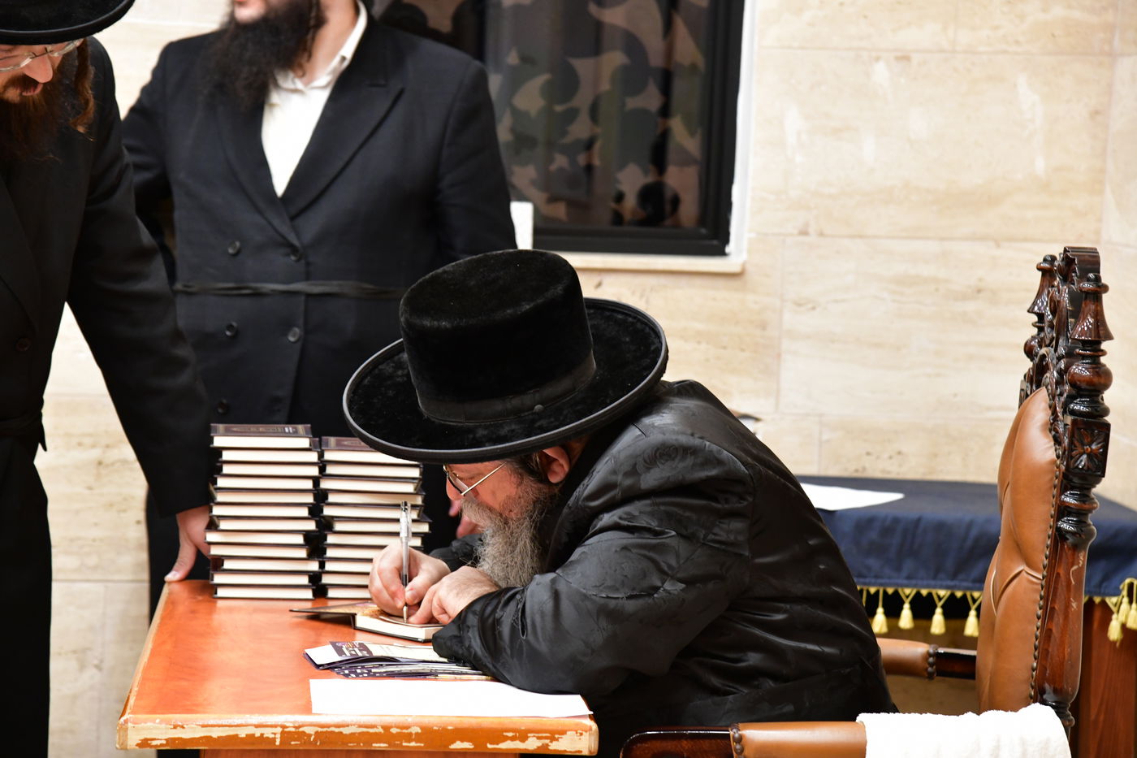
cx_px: 568
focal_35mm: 110
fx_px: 3474
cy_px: 379
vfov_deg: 12.4
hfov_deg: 18.6
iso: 3200
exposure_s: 1/100
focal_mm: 110
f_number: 5.6
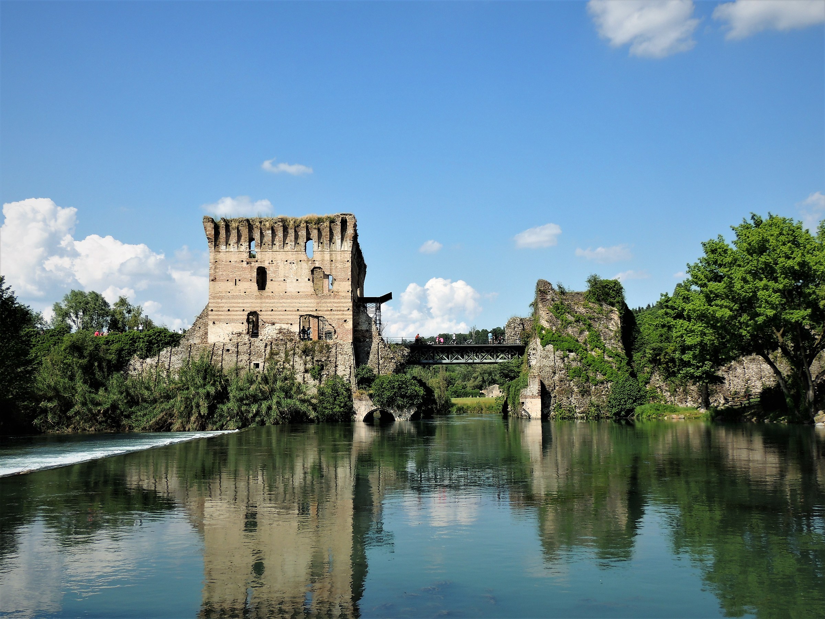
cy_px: 310
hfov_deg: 55.4
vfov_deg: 42.9
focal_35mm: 33
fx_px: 786
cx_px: 412
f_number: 3.2
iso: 100
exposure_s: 1/1250
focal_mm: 5.8
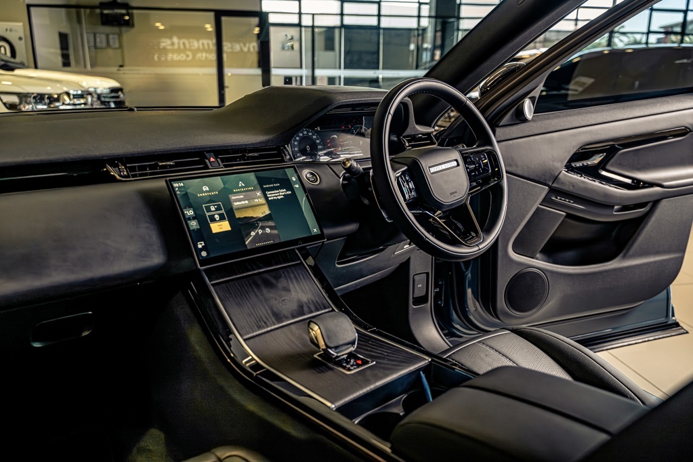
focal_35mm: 30
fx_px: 577
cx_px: 346
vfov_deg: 43.6
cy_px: 231
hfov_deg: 61.9
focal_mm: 30
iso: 400
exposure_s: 1/200
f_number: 3.5
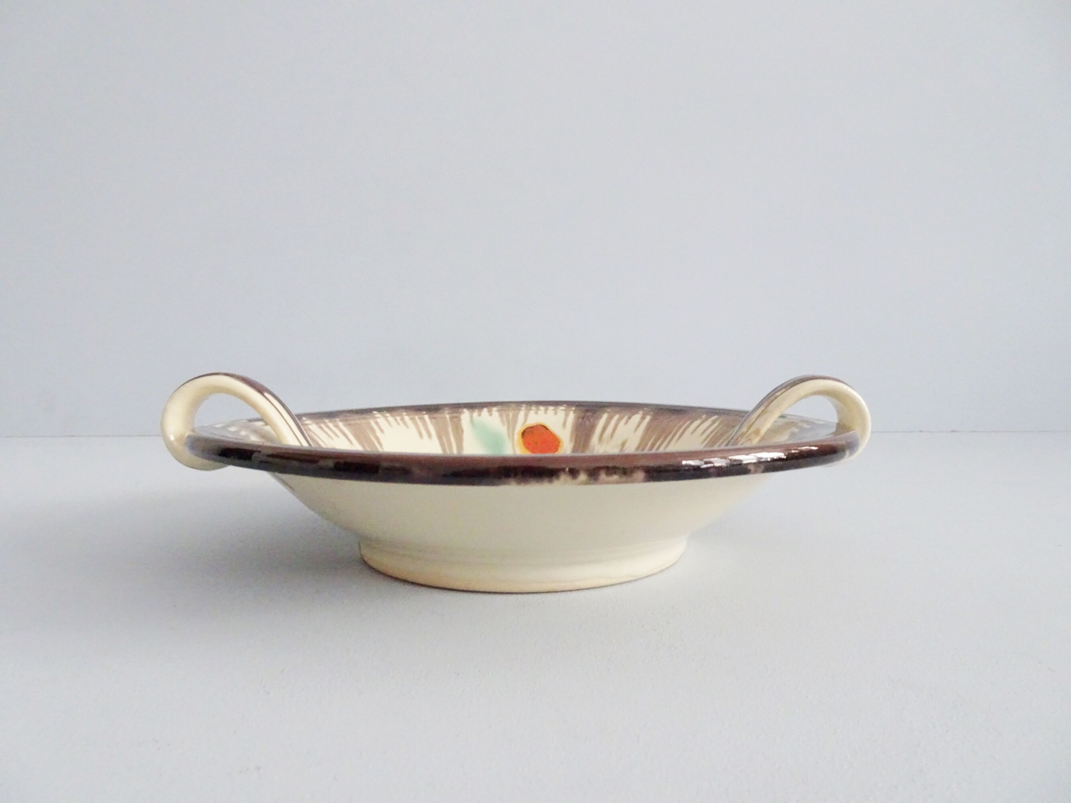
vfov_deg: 56.8
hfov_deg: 71.6
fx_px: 743
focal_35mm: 24
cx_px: 536
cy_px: 402
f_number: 3.5
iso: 1000
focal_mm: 4.1
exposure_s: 1/30
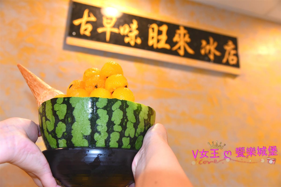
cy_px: 94
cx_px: 140
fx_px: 273
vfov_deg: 37.9
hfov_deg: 54.4
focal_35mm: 35
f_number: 4.5
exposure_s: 1/80
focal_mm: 35
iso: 800
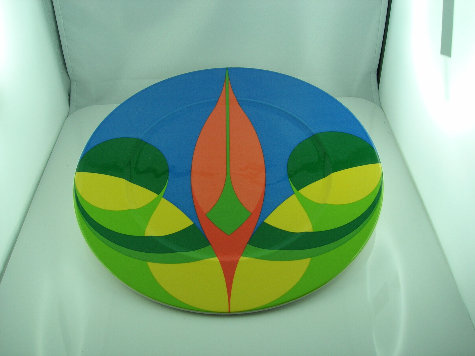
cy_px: 178
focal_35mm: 38
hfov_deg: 49.0
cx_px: 238
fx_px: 521
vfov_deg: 37.7
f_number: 4.8
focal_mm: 7.8
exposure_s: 1/89
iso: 64
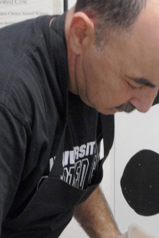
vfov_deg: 18.3
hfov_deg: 12.4
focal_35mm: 110
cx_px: 114
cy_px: 210
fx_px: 727
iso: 400
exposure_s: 1/25
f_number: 5.6
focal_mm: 35
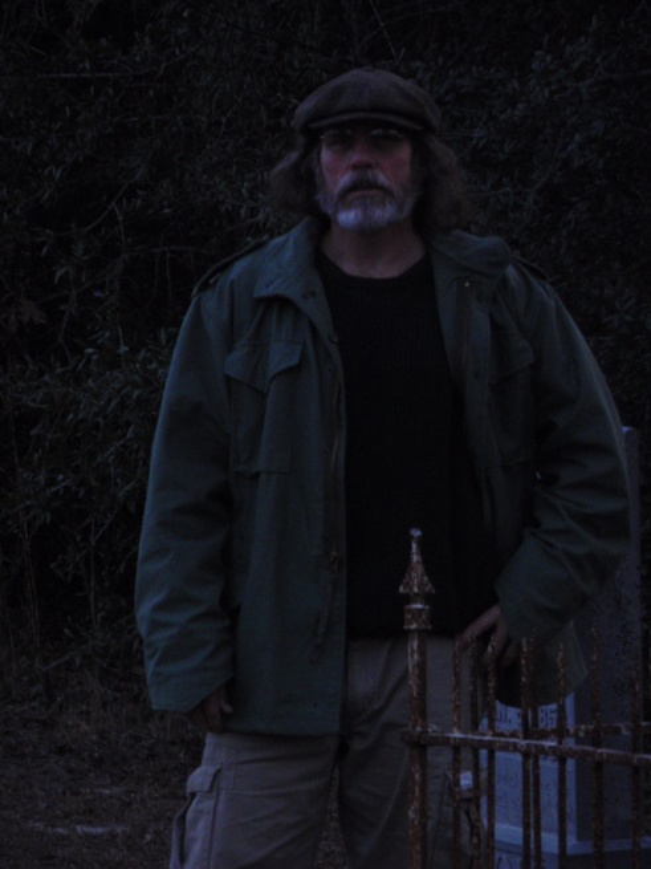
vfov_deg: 7.1
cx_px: 326
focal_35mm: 280
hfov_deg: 5.3
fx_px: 7023
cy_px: 434
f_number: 5.9
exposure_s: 1/4
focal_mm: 50
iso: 400
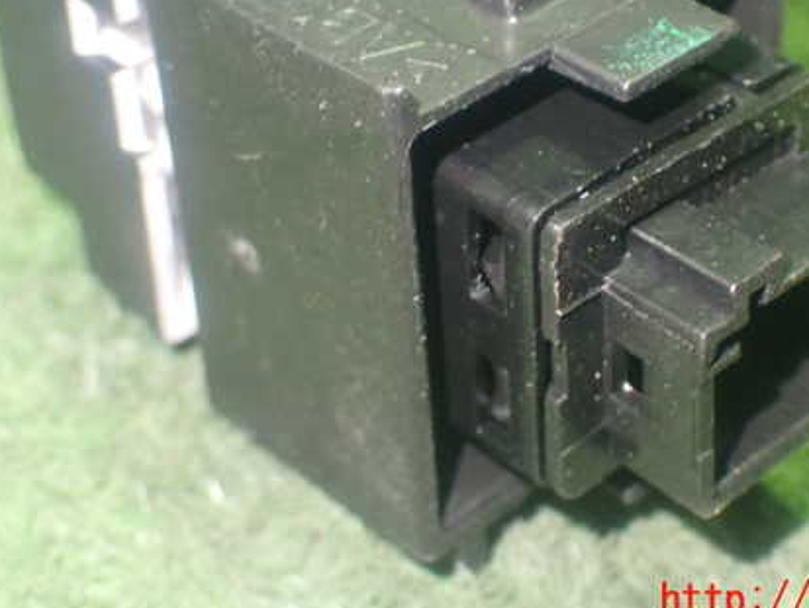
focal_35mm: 90
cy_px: 184
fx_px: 2104
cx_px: 515
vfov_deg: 16.4
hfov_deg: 21.7
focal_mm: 11.09
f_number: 3.6
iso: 1000
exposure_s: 1/15
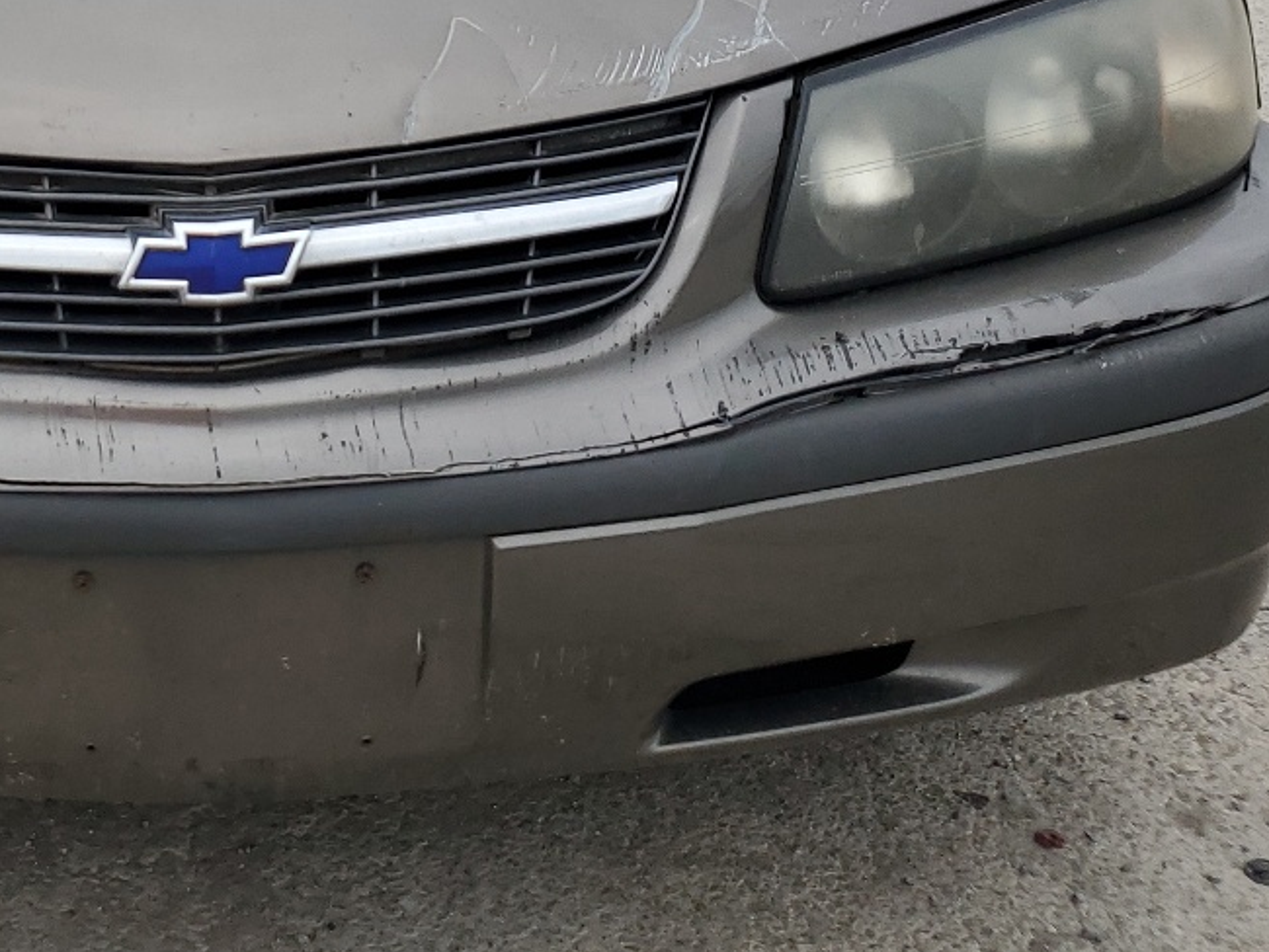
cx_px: 152
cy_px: -33
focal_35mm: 64
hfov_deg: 29.2
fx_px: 2347
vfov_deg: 22.0
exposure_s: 1/1429
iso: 50
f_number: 1.5
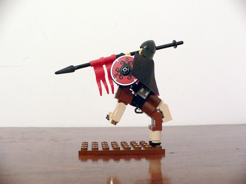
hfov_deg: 52.6
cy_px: 92
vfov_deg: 40.7
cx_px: 123
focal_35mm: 35
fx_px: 249
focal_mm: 4.6
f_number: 2.8
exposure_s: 1/10
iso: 200
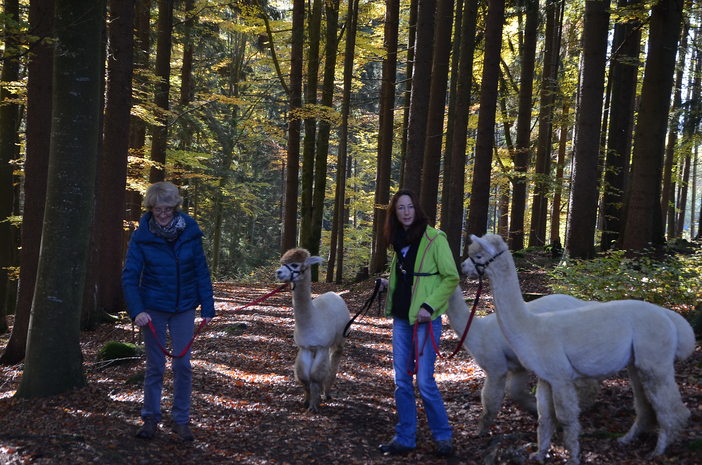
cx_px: 351
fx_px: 1518
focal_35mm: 78
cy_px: 232
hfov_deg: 26.0
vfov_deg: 17.4
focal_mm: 52
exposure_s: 1/60
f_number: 5
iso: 640
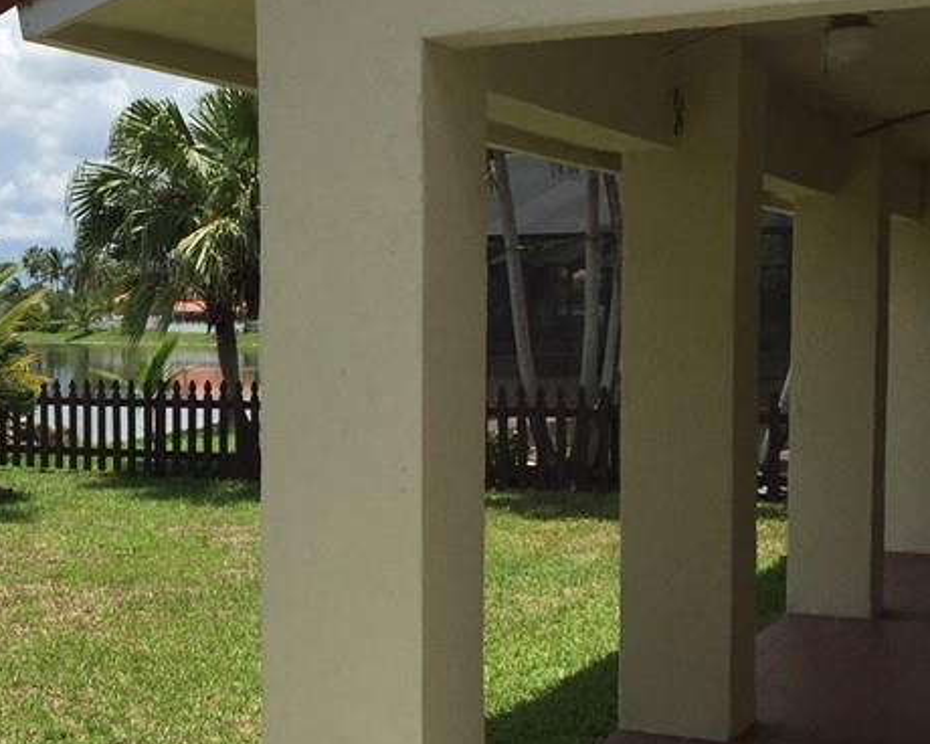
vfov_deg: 24.2
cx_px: 91
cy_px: 396
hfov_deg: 28.8
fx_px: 1734
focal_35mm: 63
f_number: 2.2
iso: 32
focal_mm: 4.15
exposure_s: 1/3300
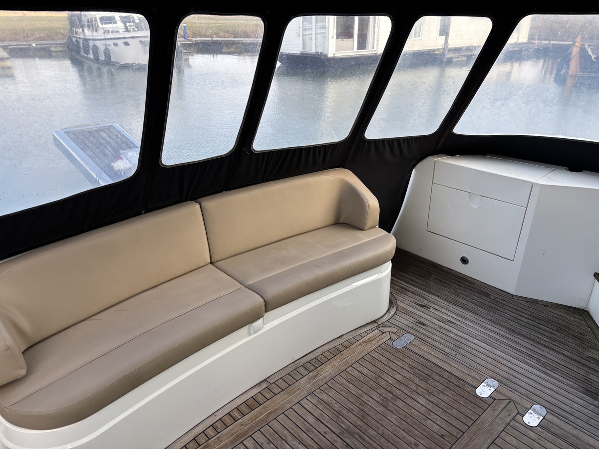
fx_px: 450
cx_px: 300
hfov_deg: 67.3
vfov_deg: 53.1
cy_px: 224
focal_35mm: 26
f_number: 1.6
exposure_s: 1/413
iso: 50
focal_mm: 5.96
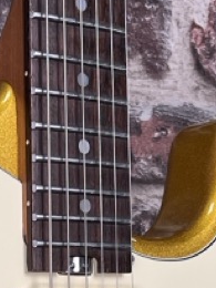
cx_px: 11
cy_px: 455
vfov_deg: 14.2
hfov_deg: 11.5
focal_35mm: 128
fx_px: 1065
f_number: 1.6
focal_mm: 5.1
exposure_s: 1/122
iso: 50
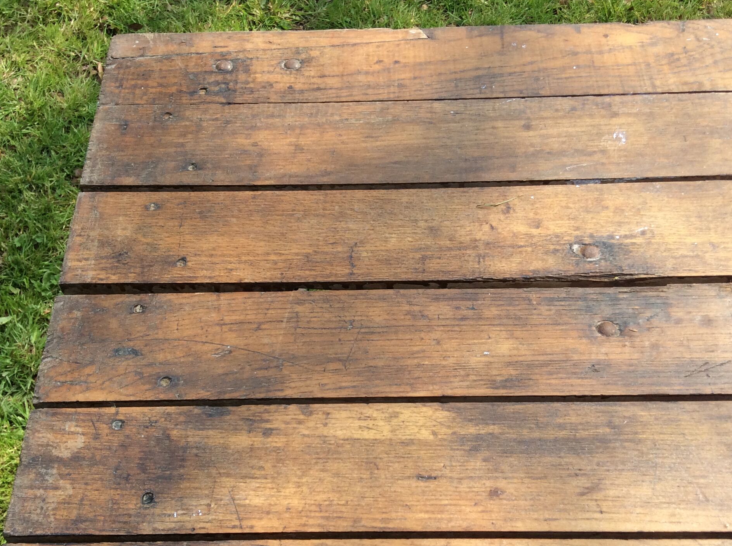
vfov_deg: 32.6
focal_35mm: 44
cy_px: 345
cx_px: 354
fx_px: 929
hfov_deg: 43.0
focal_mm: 3.3
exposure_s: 1/657
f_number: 2.4
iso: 32
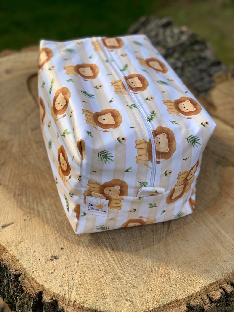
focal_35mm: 52
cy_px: 156
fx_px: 469
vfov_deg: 36.8
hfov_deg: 28.0
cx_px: 117
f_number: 2.4
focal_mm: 6
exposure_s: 1/539
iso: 16
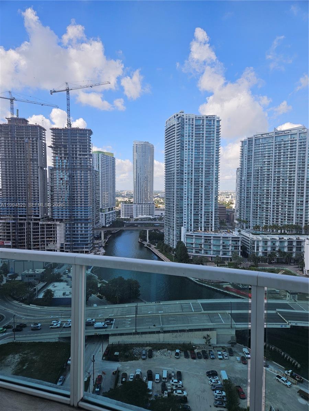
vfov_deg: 73.9
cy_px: 206
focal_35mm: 23
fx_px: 274
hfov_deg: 58.9
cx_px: 154
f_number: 1.8
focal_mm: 5.4
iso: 25
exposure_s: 1/1365
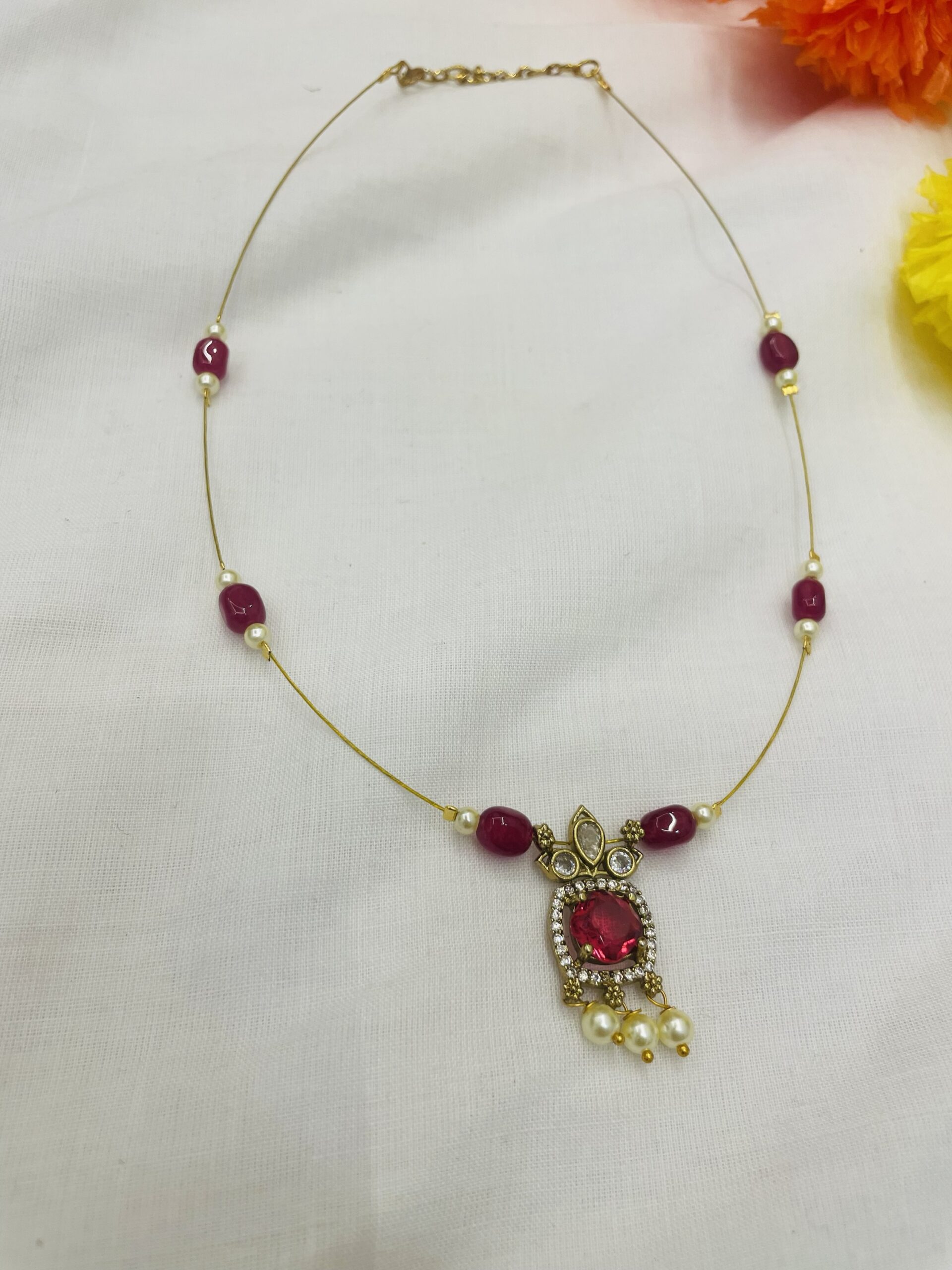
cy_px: 635
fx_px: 953
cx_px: 476
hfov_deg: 53.1
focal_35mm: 26
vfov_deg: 67.3
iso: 50
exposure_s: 1/100
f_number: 1.6
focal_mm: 4.2
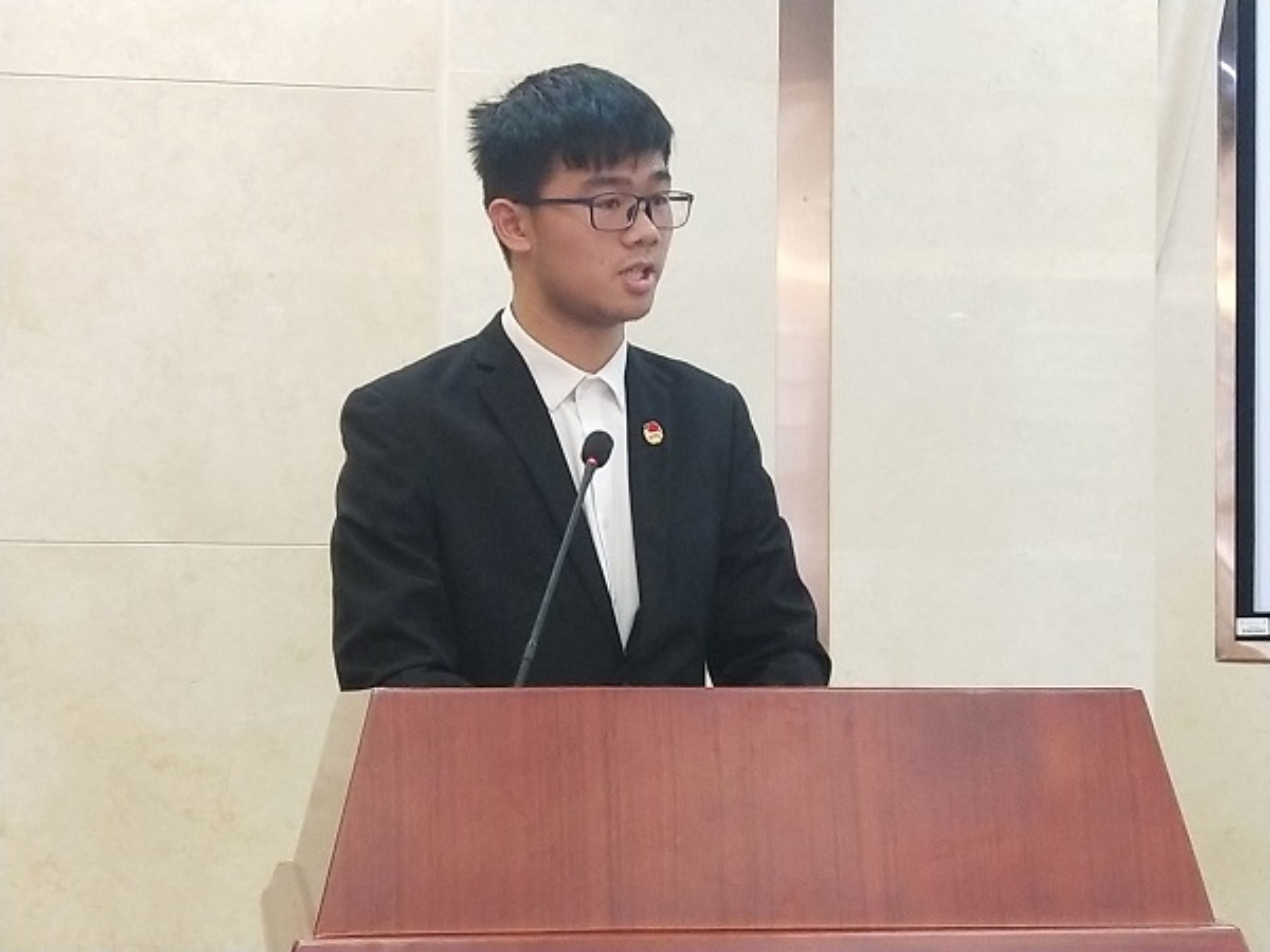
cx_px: 635
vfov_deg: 17.8
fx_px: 3045
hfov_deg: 23.6
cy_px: 476
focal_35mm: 83
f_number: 1.8
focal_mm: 3.95
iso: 237
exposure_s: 1/50
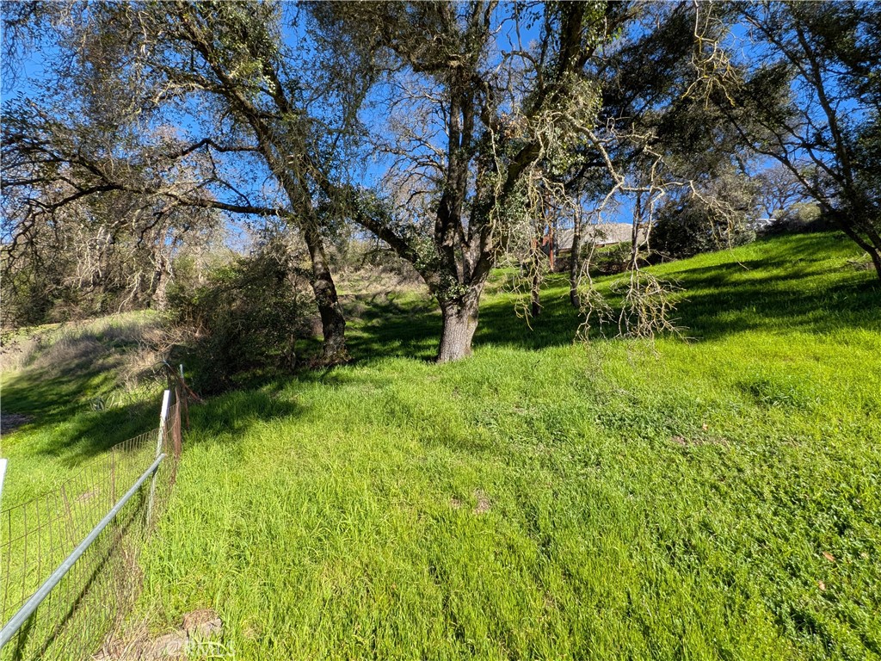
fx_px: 331
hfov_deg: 106.2
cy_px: 330
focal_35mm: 13
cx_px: 440
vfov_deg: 89.9
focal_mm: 1.54
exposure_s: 1/490
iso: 34
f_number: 2.2
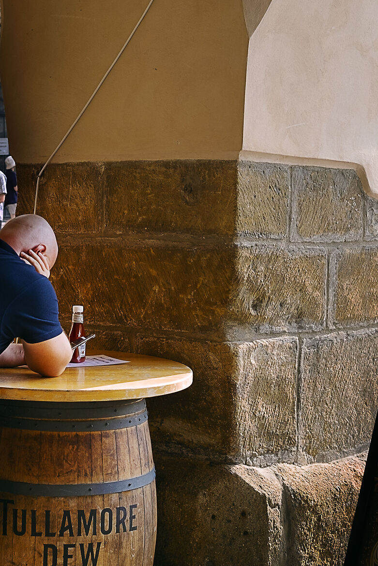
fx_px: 1323
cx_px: 31
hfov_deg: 16.0
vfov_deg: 24.2
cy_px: 235
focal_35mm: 84
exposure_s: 1/125
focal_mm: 27
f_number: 4
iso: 160
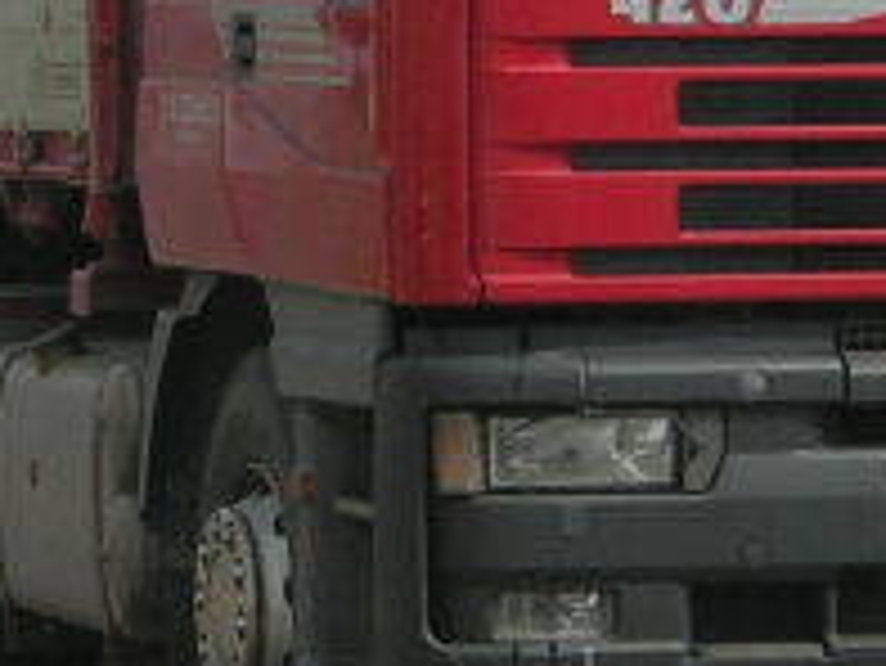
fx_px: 9578
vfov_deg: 4.0
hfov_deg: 5.3
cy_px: 166
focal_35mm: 374
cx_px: 679
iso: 64
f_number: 6.3
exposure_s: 1/370
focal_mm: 14.9
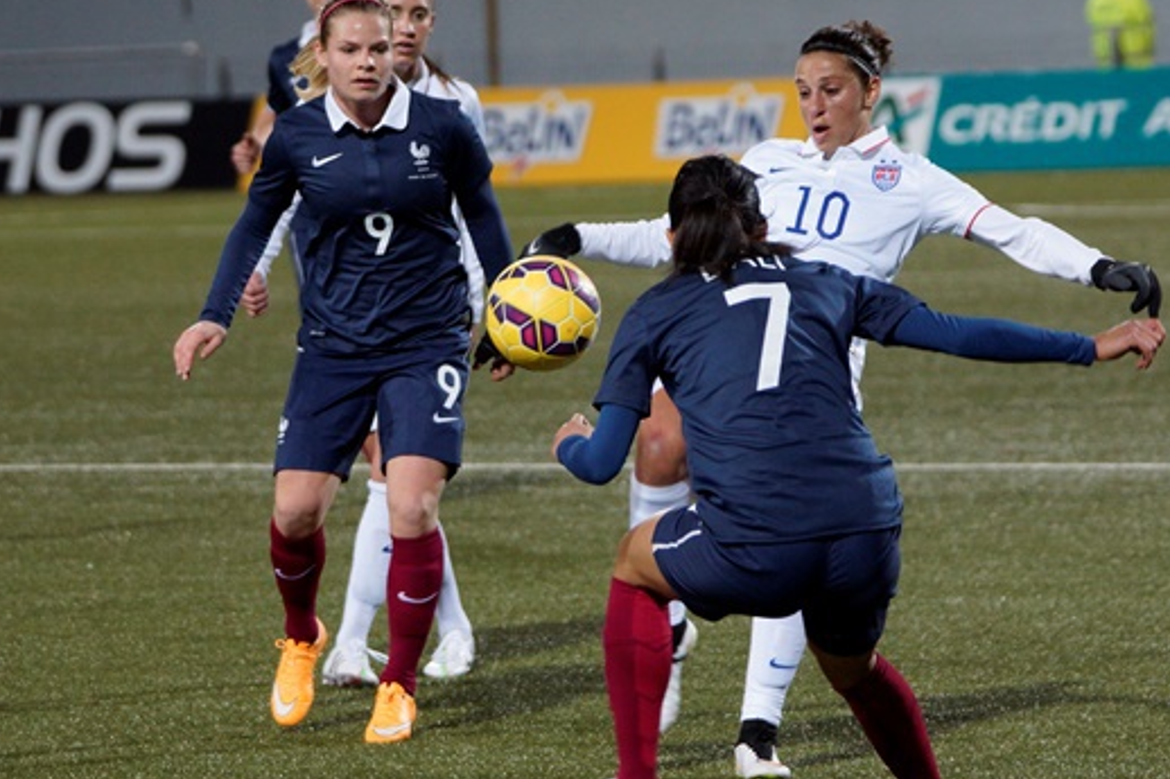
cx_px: 605
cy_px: 400
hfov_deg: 6.6
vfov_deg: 4.4
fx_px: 10169
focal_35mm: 313
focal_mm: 180
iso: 1000
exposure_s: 1/320
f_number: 5
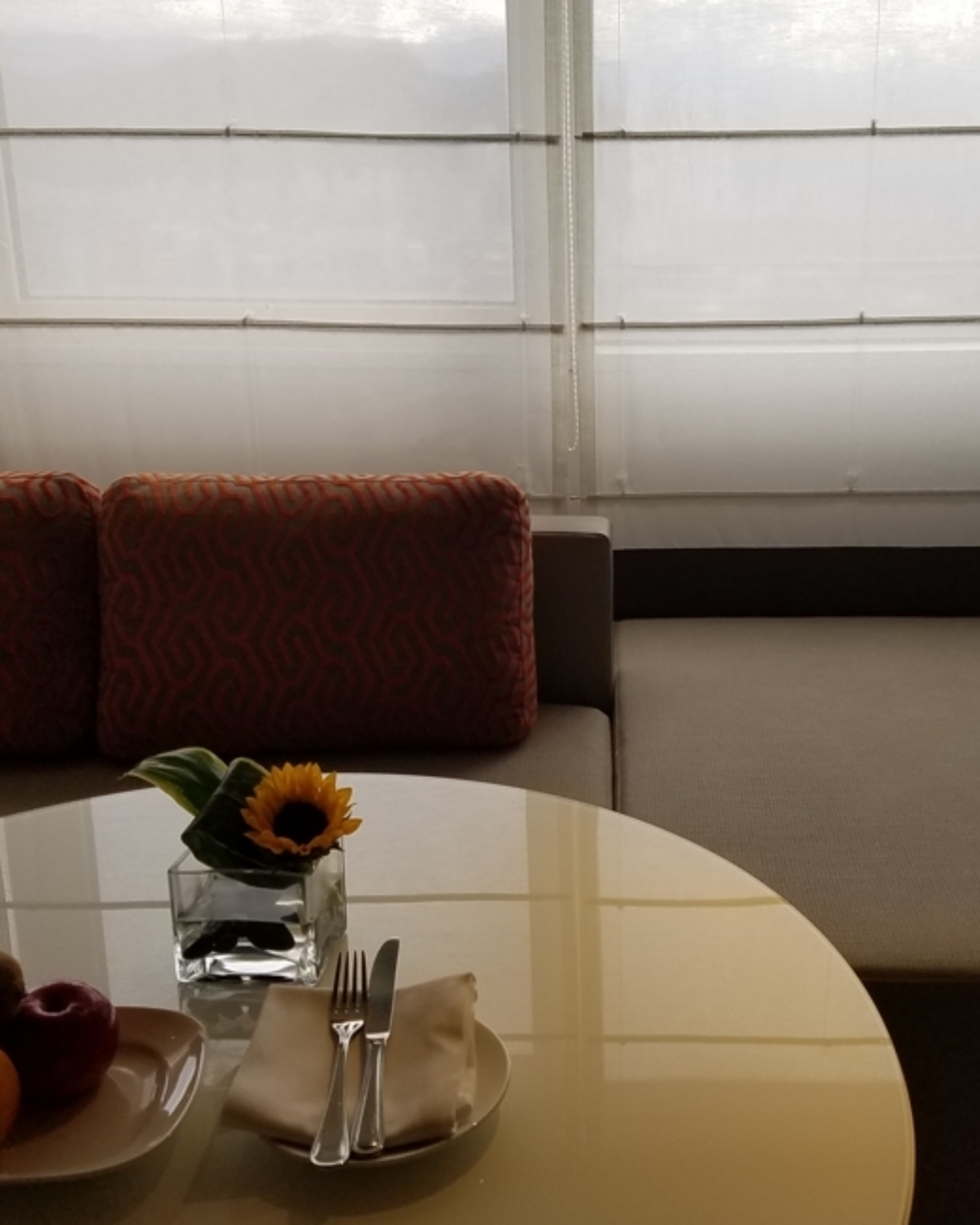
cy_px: 599
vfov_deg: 45.8
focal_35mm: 40
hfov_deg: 37.1
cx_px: 628
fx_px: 1450
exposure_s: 1/279
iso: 50
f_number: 1.7
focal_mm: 4.2
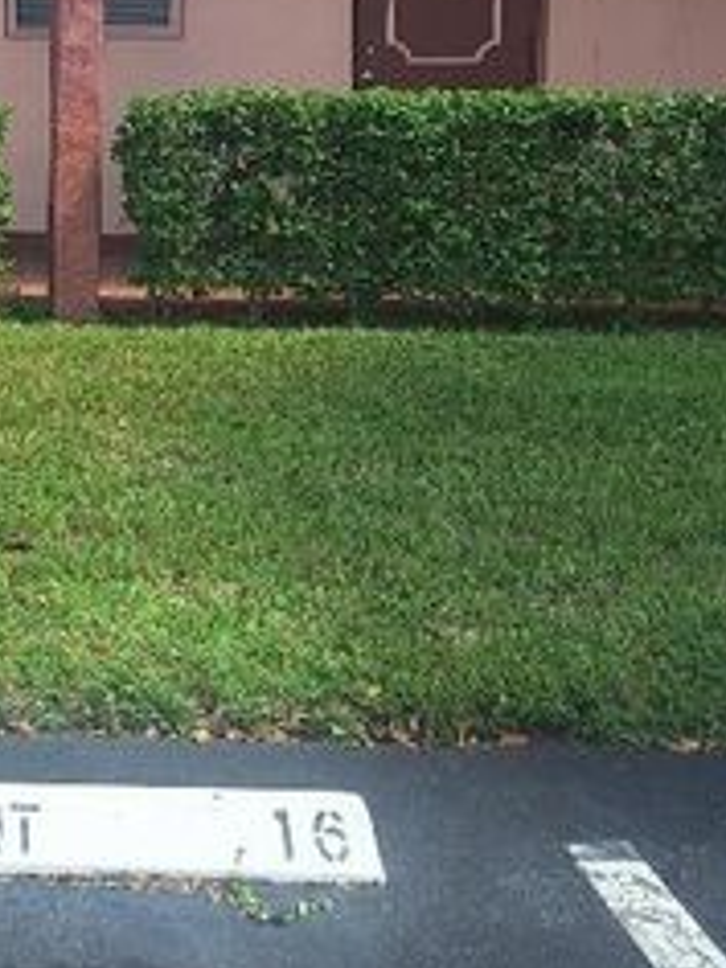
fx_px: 1818
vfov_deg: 28.8
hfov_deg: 21.1
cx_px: -139
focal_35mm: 65
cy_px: 125
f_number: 1.8
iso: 40
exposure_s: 1/742
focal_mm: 5.54
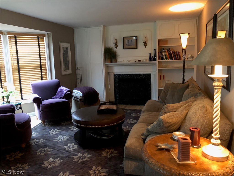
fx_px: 189
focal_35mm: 28
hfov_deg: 63.4
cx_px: 117
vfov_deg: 49.7
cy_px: 88
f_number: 1.8
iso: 100
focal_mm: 3.99
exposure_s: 1/4
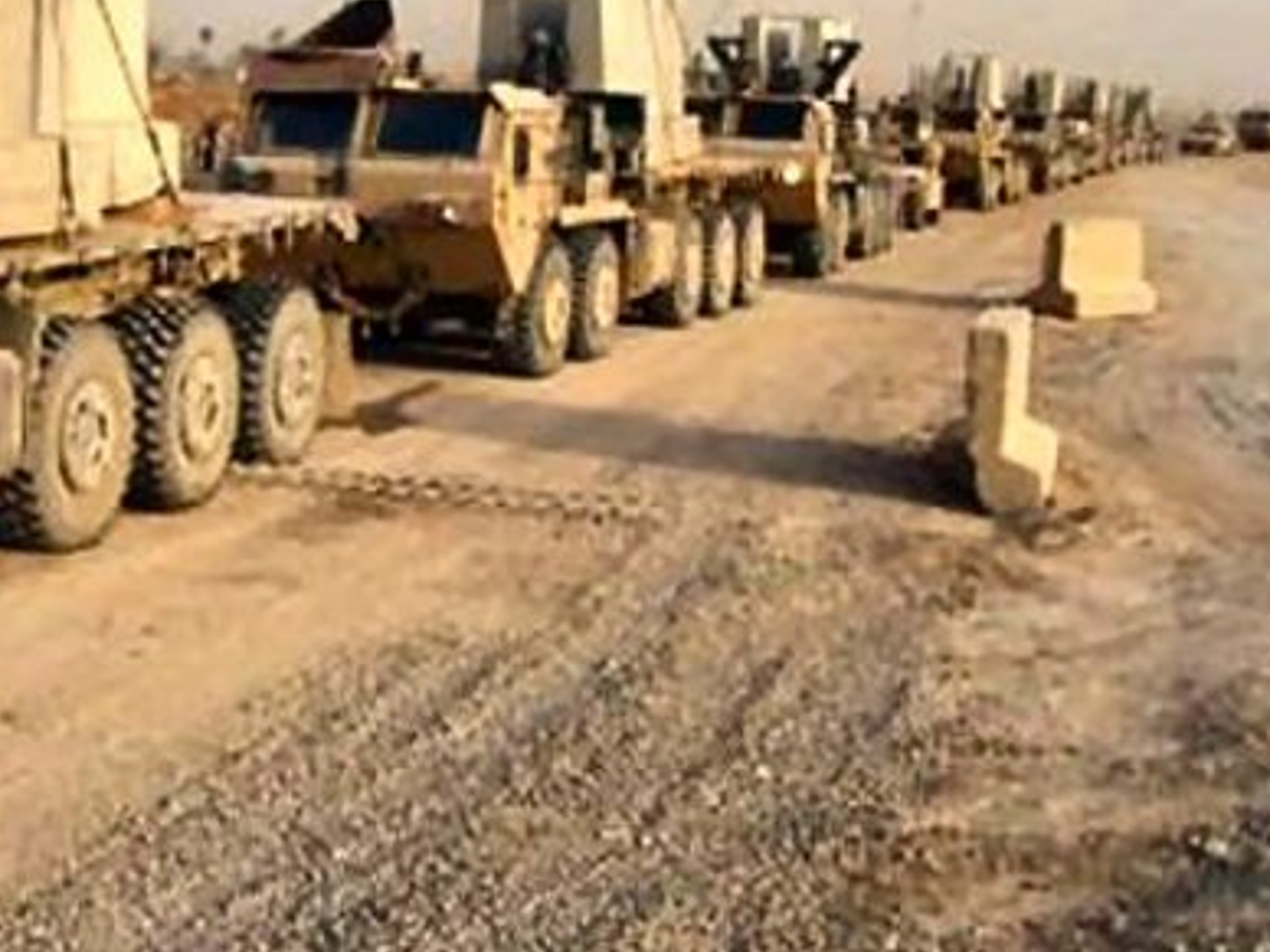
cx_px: 376
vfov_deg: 23.8
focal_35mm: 61
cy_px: 245
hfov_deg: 31.3
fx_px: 2238
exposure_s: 1/350
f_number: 4.8
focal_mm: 6
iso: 80
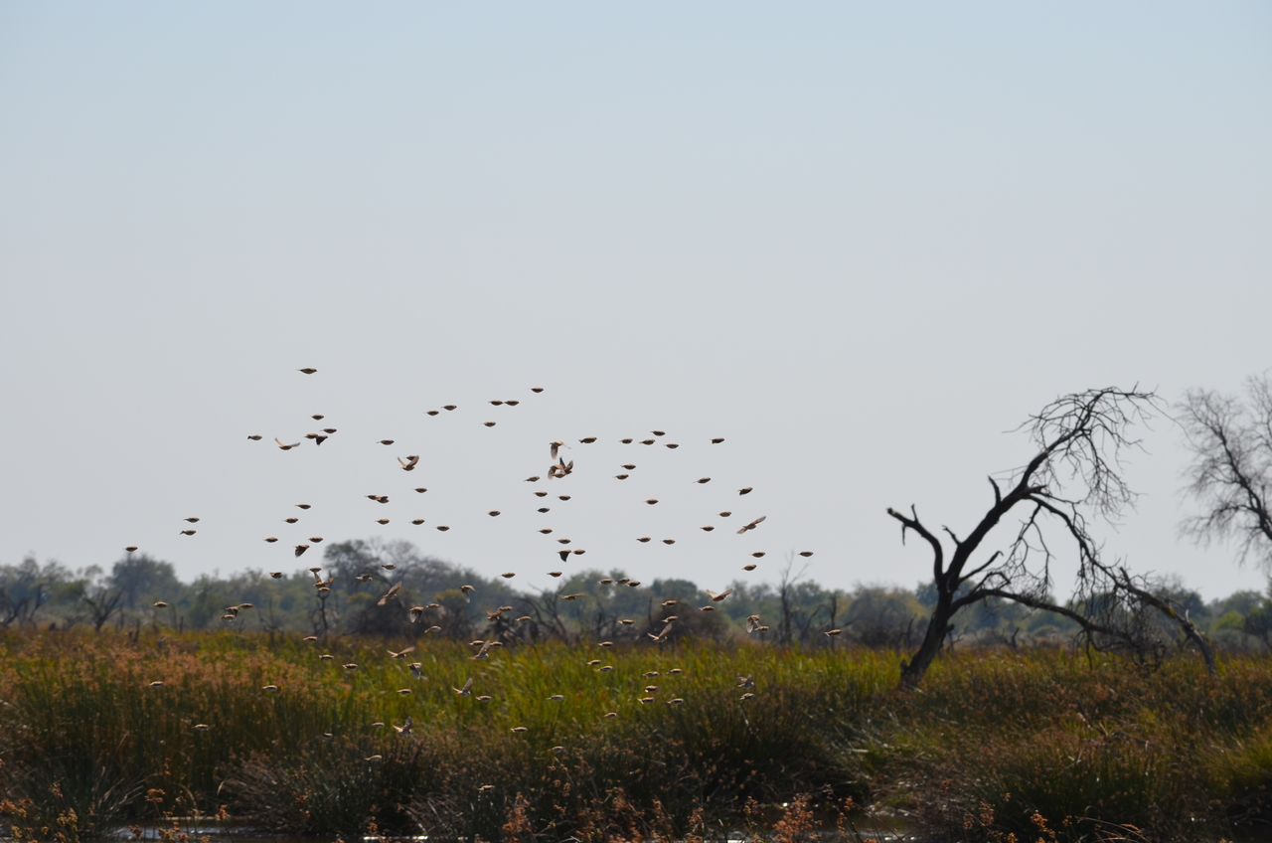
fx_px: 7934
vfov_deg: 6.1
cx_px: 636
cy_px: 422
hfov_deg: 9.2
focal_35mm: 225
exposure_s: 1/1000
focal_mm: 150
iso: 200
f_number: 8
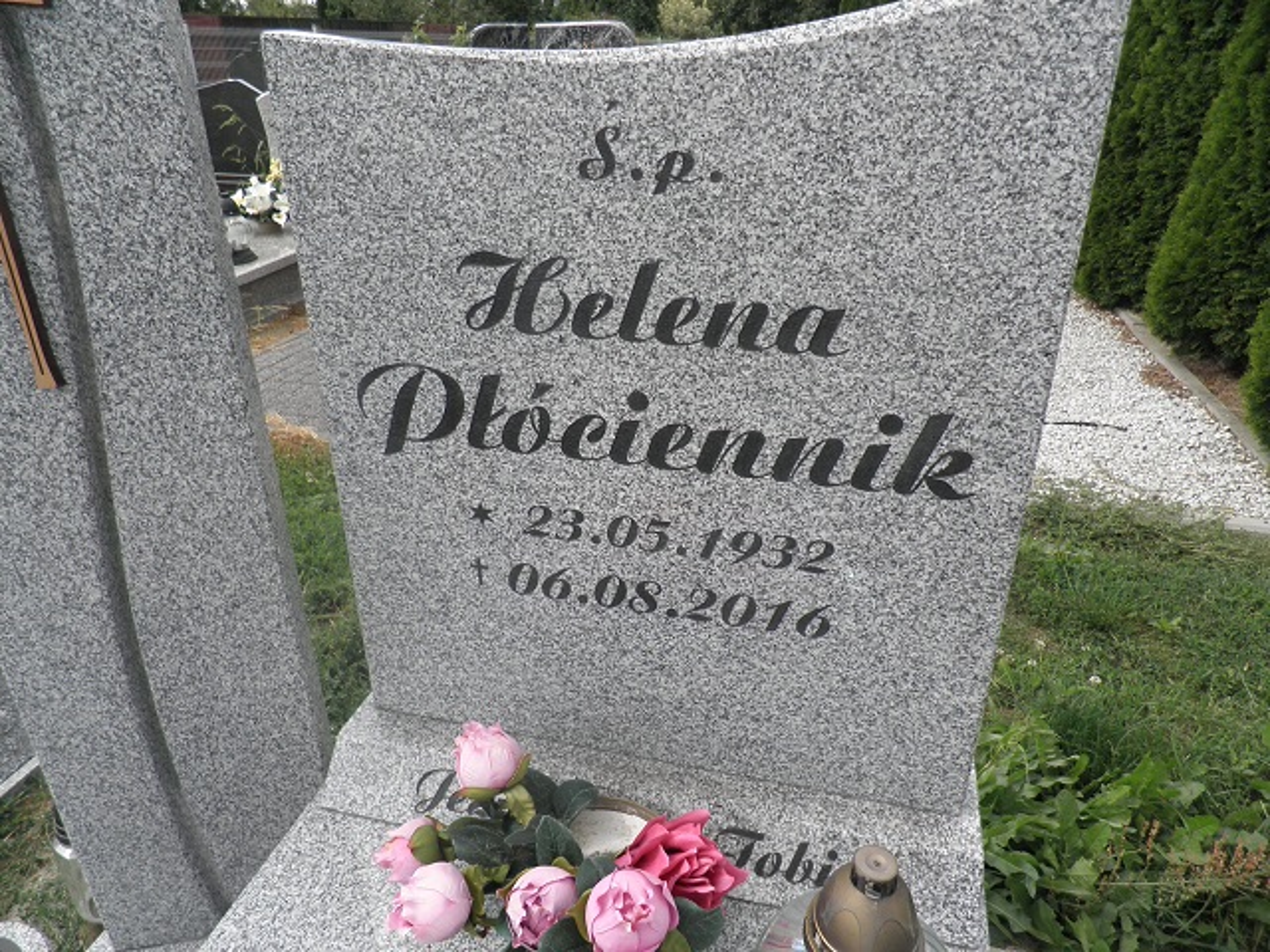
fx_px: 881
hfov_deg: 71.6
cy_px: 476
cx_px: 635
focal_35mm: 24
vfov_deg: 56.8
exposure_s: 1/80
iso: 64
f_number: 8.3
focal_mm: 4.3
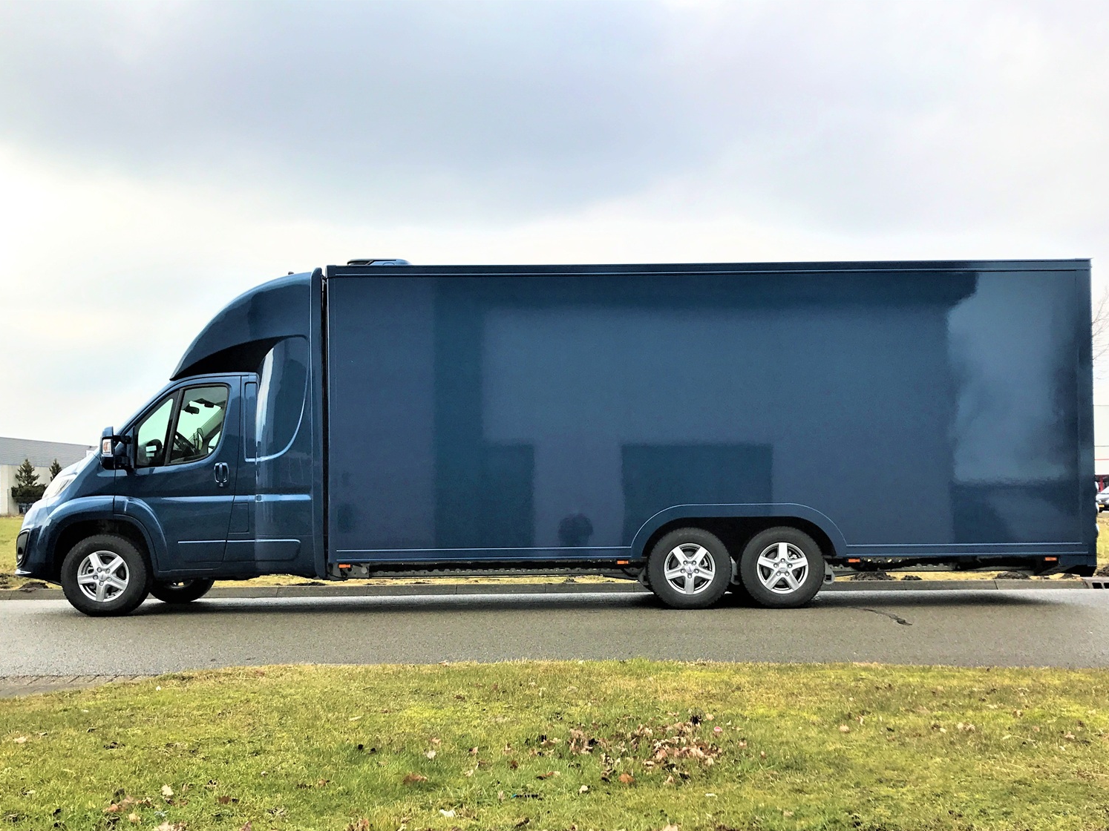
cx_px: 577
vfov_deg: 41.6
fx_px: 1089
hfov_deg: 53.9
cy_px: 502
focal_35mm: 34
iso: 20
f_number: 1.8
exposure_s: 1/1277
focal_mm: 3.99
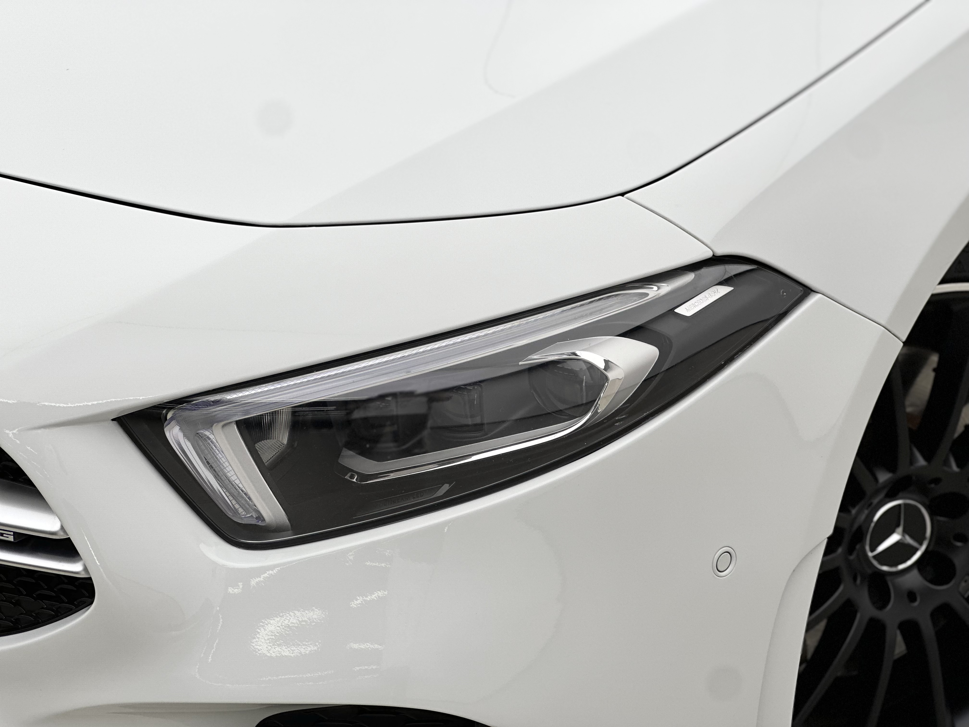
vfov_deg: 19.1
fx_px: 2155
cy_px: 364
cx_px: 484
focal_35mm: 77
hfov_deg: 25.3
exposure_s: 1/100
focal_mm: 9
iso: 25
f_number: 2.8
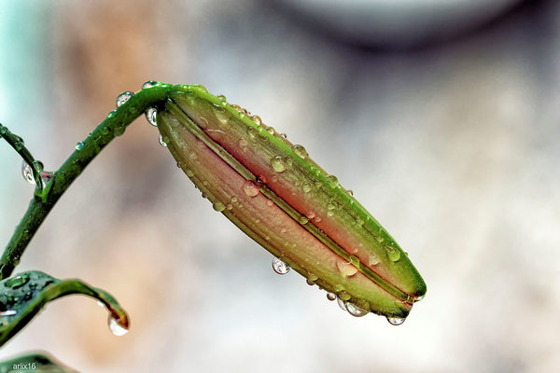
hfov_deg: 13.0
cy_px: 186
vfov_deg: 8.7
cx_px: 280
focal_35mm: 158
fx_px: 2450
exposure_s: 1/160
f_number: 5.6
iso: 200
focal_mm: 105
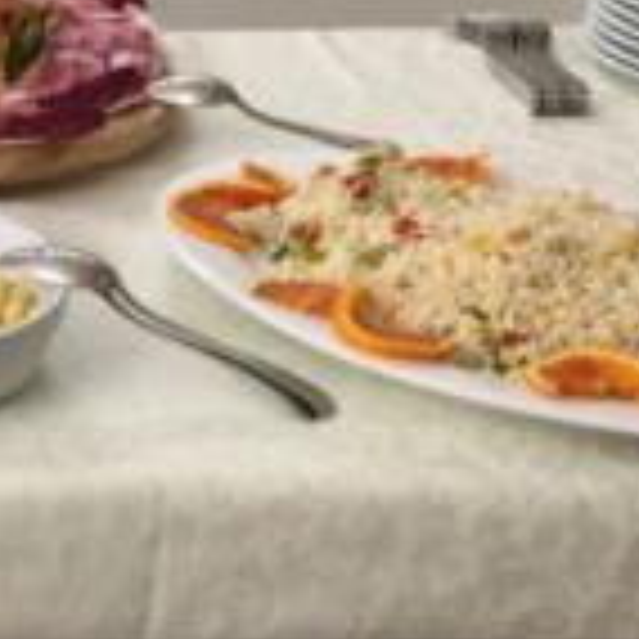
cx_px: -148
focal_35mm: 90
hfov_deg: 18.2
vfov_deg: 19.3
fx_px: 1880
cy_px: 232
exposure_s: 1/33
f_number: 2.2
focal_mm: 4.15
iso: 125
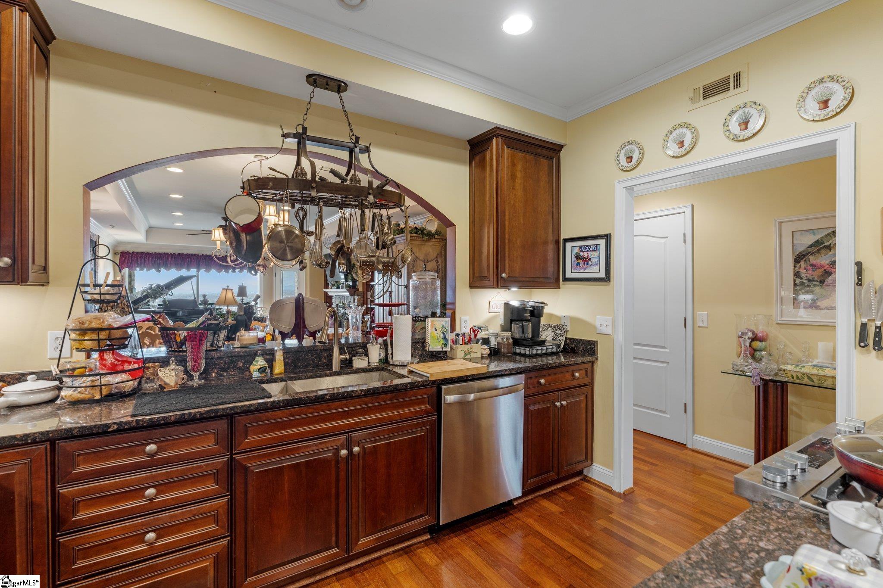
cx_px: 442
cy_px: 294
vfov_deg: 73.7
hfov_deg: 96.7
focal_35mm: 16
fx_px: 392
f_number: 7.1
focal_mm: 16
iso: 320
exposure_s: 1.3
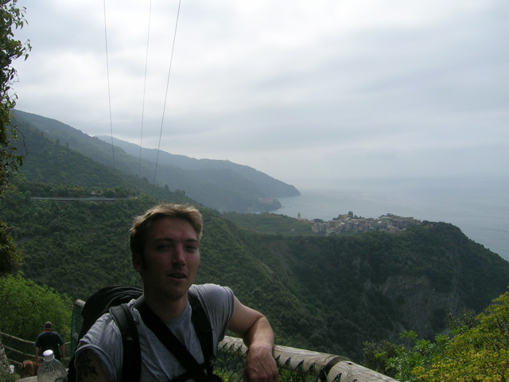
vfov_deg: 40.7
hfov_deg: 52.6
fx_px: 515
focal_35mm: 35
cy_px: 191
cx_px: 254
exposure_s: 1/692
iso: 50
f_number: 4.8
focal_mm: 5.4
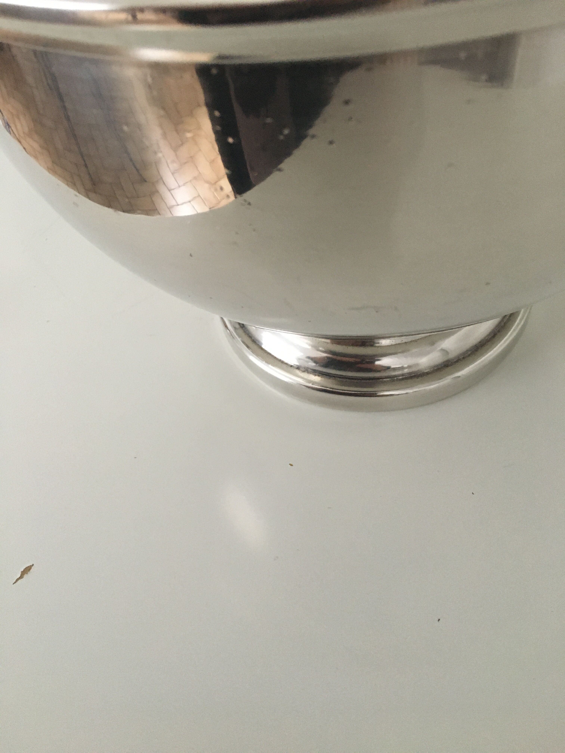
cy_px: 376
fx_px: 631
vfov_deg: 61.7
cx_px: 282
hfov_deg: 48.2
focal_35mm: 29
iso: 200
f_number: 2.2
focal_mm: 4.15
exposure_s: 1/25
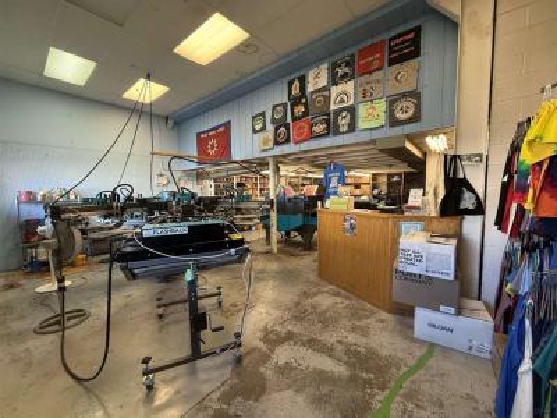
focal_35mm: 14
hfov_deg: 102.1
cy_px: 209
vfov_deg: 85.7
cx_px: 278
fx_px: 225
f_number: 2.2
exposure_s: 1/60
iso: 250
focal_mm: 2.22
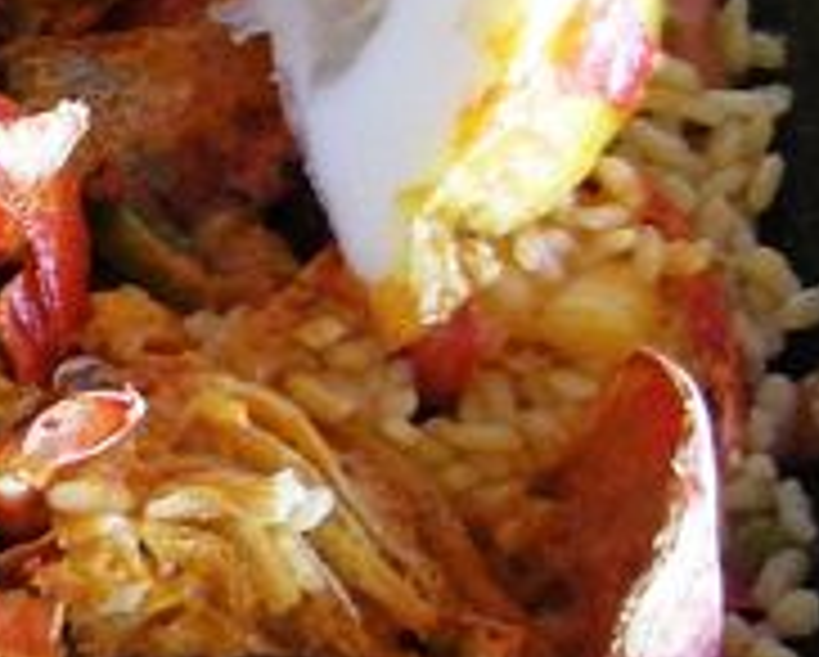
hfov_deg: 14.3
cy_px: 326
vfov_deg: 12.7
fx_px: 2960
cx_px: -549
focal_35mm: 122
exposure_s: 1/30
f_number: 2.8
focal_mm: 5.8
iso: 178
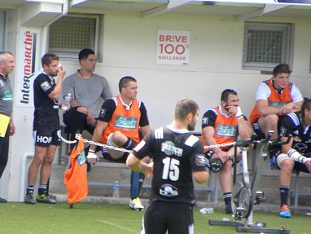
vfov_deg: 1.5
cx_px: 85
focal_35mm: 979
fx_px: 8801
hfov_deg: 2.0
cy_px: 104
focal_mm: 110.4
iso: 64
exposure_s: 1/53.7
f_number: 5
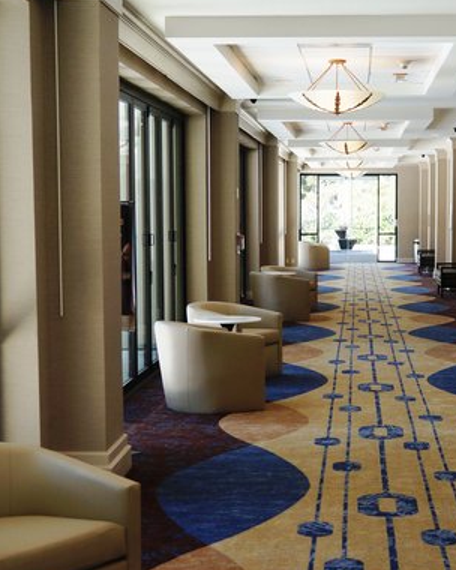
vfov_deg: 26.8
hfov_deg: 21.5
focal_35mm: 71
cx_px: 309
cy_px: 313
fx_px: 1198
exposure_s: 1/160
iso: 250
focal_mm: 24
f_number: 4
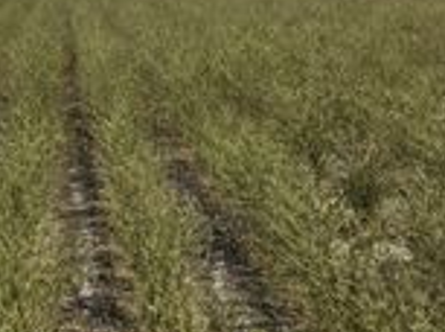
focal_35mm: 76
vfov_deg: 19.1
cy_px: 67
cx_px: 17
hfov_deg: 24.7
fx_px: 975
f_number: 2.2
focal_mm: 4.15
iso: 25
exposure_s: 1/2198
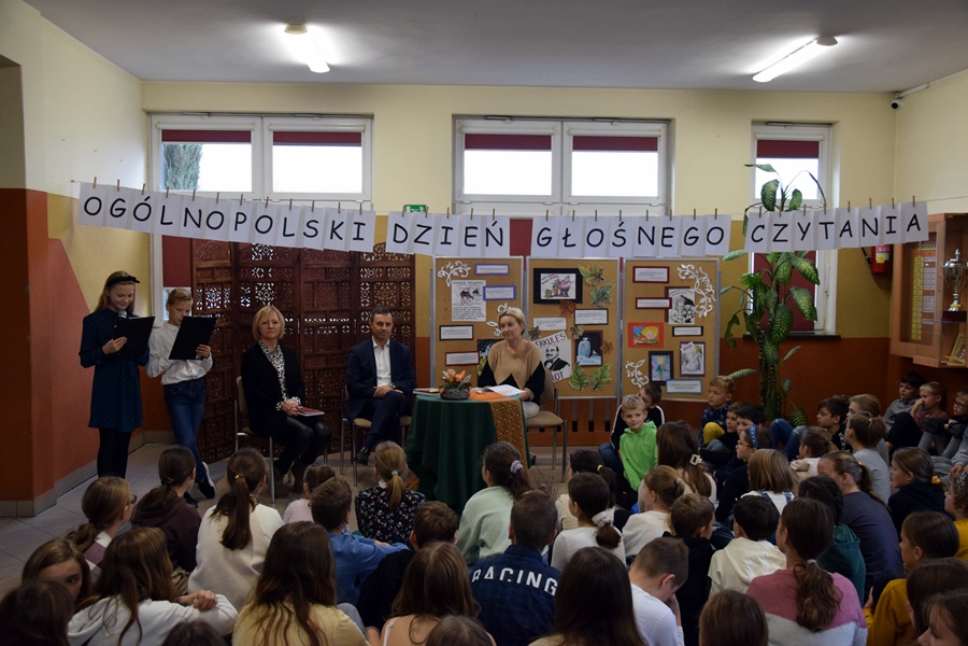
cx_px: 484
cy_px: 323
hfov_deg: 57.2
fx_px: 887
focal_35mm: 33
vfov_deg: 40.0
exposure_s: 1/100
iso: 1400
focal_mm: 22
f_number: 4.5
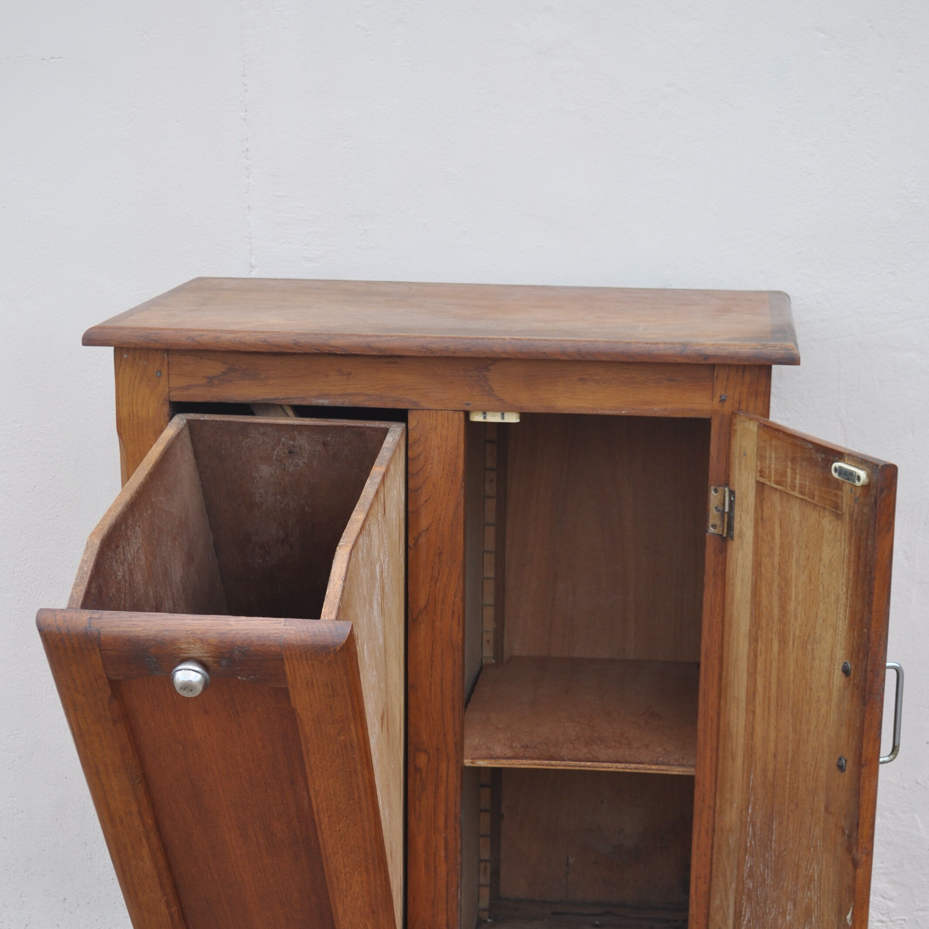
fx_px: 2054
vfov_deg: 25.2
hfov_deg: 25.5
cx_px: 467
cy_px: 690
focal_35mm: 68
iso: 200
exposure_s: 1/125
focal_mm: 35
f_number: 5.6
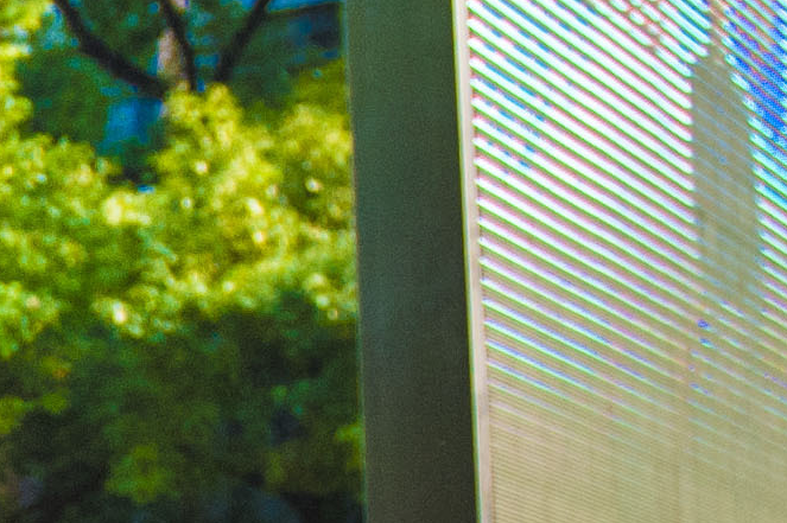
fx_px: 3364
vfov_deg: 8.9
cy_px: 500
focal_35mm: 154
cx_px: -916
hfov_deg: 11.6
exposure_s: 1/6400
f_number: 2.8
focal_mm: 24
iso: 800
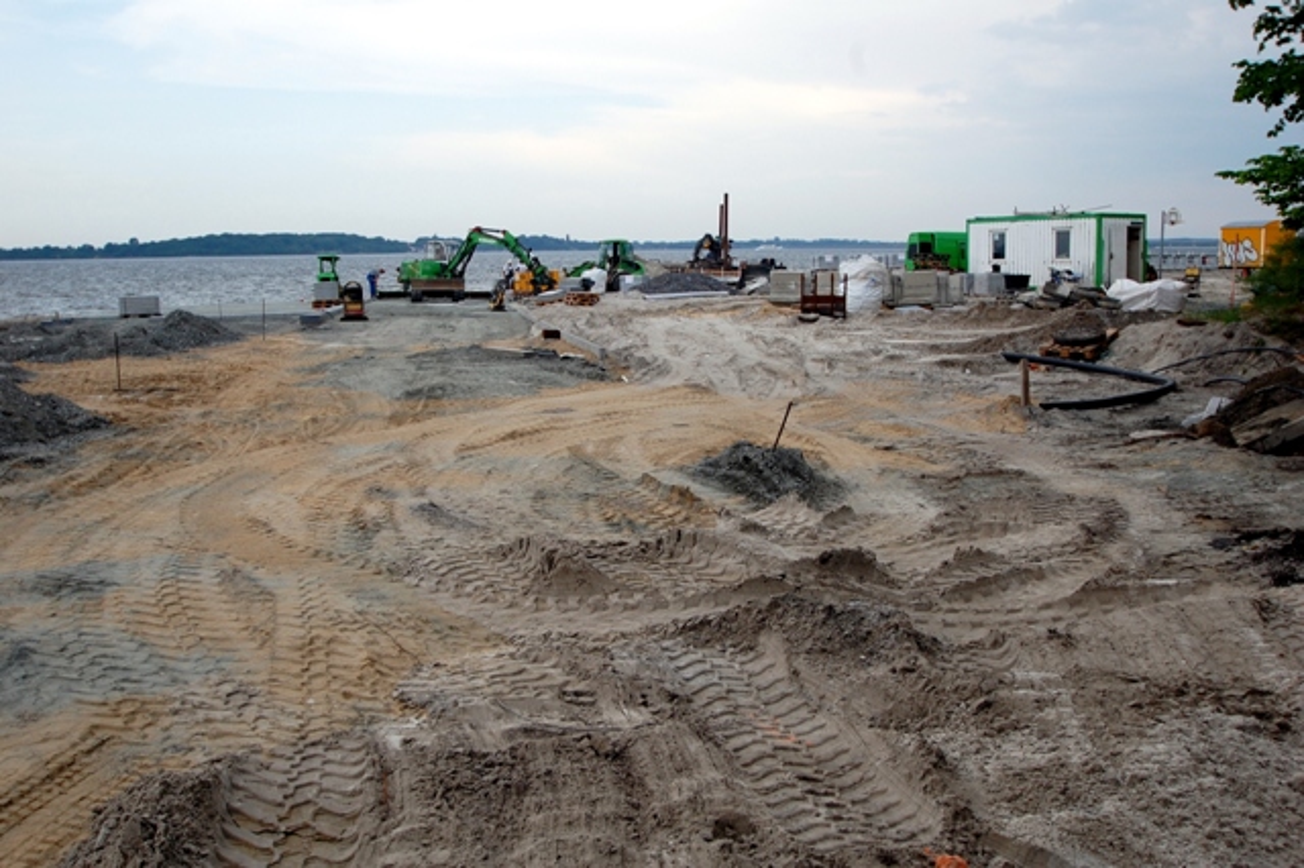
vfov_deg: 36.8
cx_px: 652
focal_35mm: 36
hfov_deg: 53.2
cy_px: 434
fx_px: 1303
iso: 200
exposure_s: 1/200
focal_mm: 24
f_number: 7.1
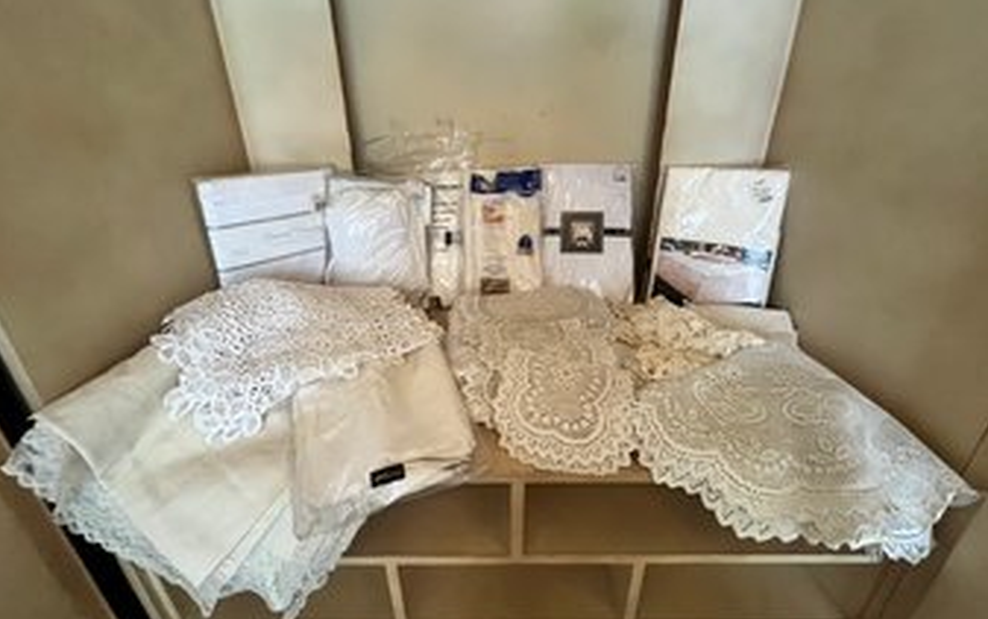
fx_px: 377
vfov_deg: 78.4
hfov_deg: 105.3
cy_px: 274
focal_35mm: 14
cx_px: 494
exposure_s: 1/60
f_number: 1.8
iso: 640
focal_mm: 1.57
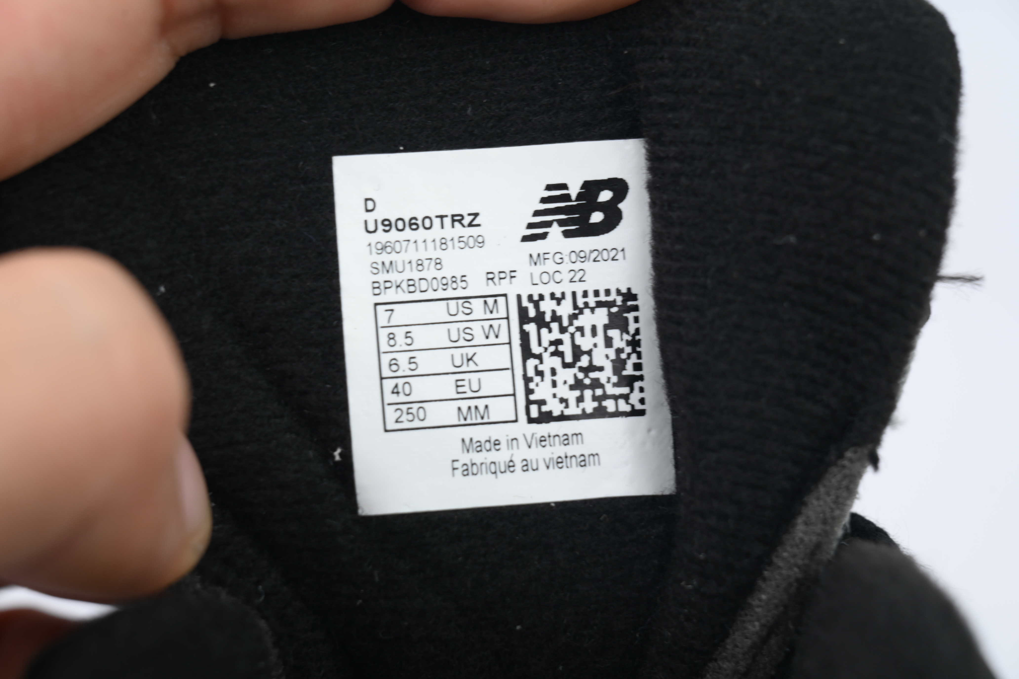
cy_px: 340
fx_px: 3396
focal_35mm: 120
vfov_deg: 11.4
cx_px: 510
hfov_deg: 17.1
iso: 400
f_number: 10
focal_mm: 120
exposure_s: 1/100
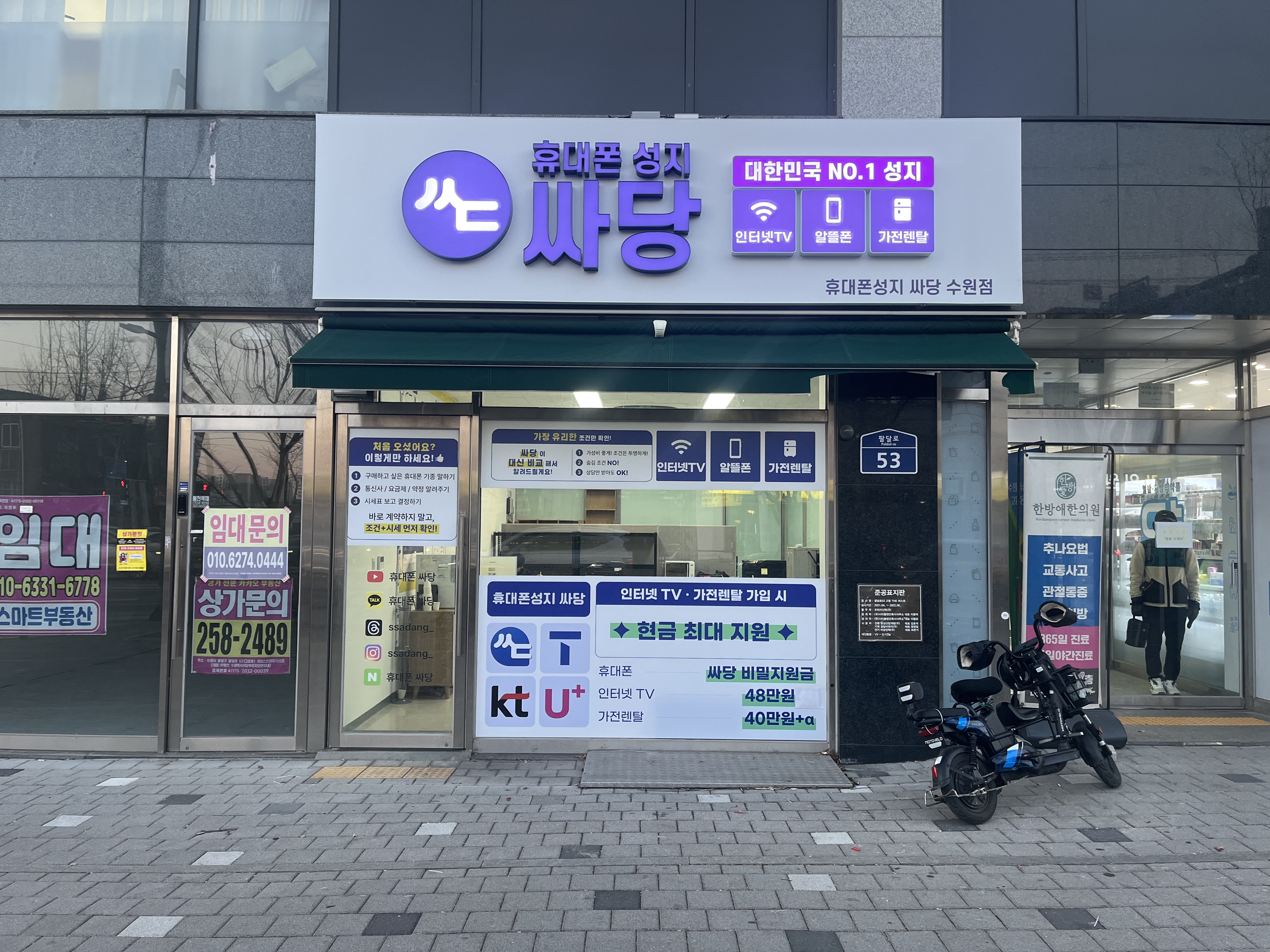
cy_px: 476
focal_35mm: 26
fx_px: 954
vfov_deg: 53.1
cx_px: 635
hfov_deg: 67.3
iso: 125
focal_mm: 5.1
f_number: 1.6
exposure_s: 1/120
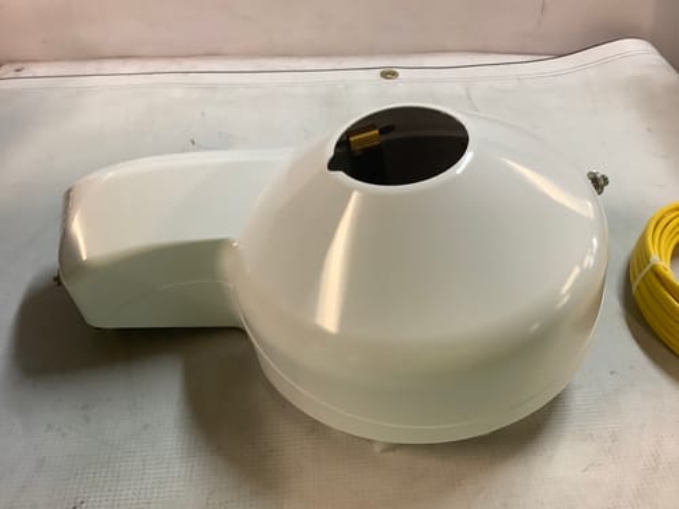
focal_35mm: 31
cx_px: 340
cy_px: 254
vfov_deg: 45.4
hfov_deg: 58.4
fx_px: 608
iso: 160
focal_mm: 3.3
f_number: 2.4
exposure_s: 1/50
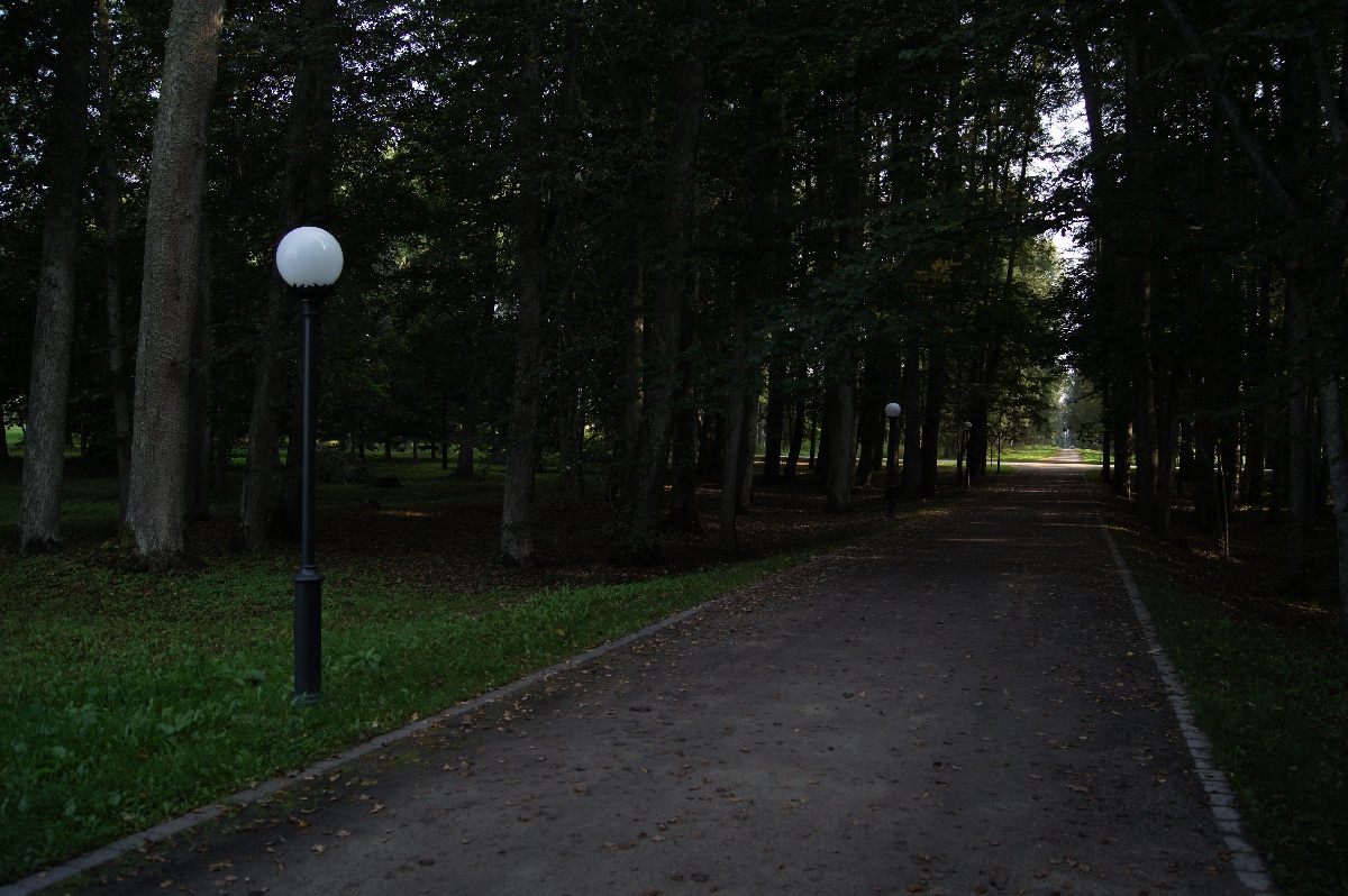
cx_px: 674
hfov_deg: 62.0
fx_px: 1122
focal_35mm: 30
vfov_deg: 43.5
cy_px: 448
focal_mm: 20
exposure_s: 1/250
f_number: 3.5
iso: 100
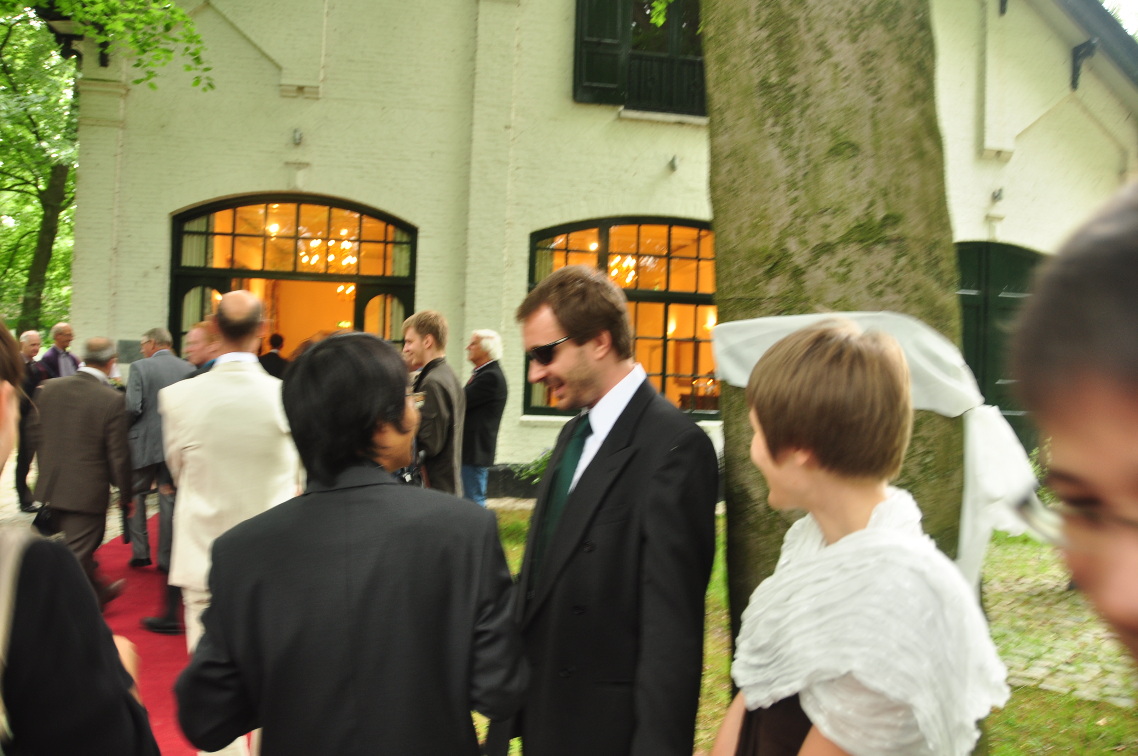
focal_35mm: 27
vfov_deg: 47.8
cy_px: 378
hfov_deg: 67.4
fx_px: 852
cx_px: 569
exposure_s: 1/15
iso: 250
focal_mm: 18
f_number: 4
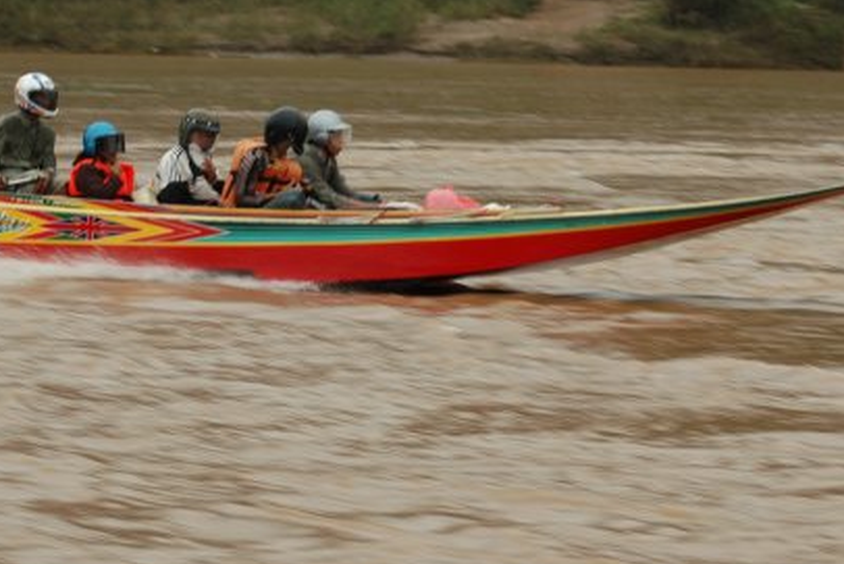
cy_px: 258
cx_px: 503
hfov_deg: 11.0
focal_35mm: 186
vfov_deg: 7.4
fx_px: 4362
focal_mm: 70
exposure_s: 1/160
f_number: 6.3
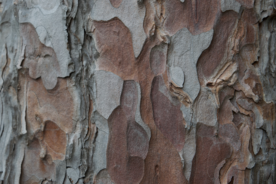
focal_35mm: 82
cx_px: 138
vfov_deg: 16.6
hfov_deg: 24.6
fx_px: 632
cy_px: 92
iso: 400
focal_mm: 55
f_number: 6.3
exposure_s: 1/160
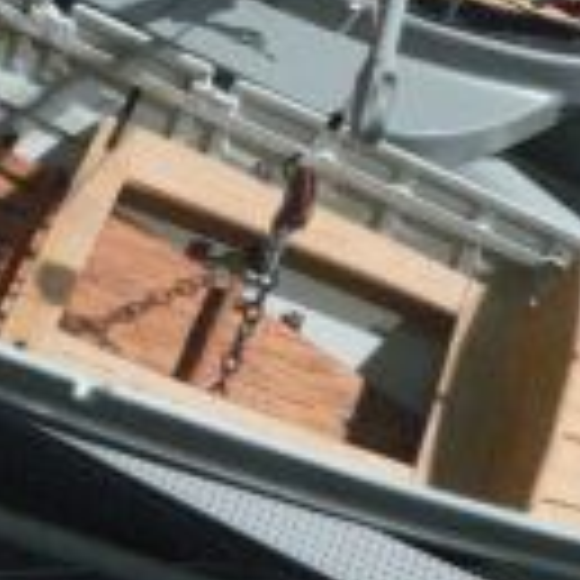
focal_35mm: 130
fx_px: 2464
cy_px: 0
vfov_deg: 13.2
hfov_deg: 12.9
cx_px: -189
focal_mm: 7.4
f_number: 4
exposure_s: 1/100
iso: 400
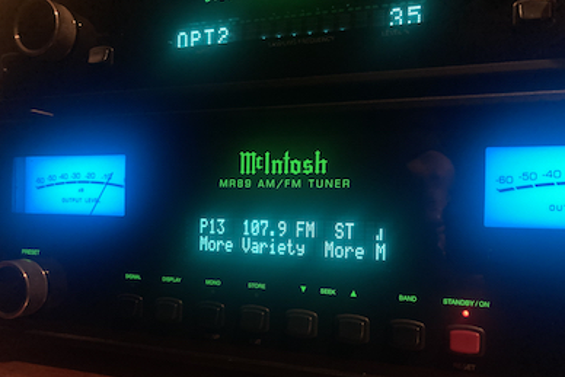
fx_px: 471
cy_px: 215
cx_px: 284
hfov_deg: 61.9
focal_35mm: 30
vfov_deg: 43.5
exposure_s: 1/24
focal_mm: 3.99
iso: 640
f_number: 1.8
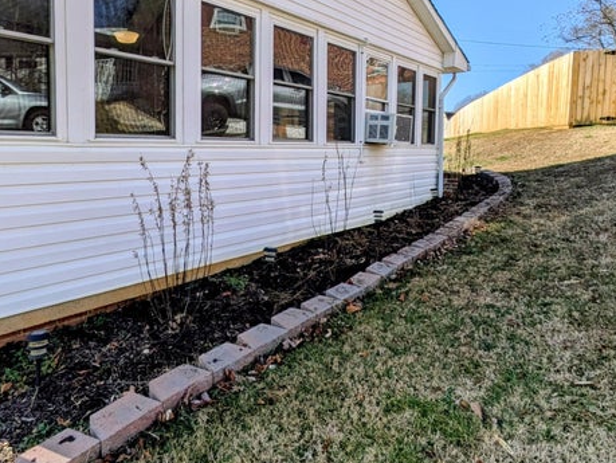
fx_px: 463
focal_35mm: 26
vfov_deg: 52.5
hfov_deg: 67.0
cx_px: 270
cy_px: 172
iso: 53
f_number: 2.2
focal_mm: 1.85
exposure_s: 1/2092
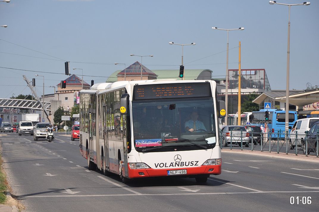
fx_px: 1394
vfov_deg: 8.7
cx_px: 160
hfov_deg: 13.1
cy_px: 106
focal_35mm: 158
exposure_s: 1/1600
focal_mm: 105
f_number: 6.3
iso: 400
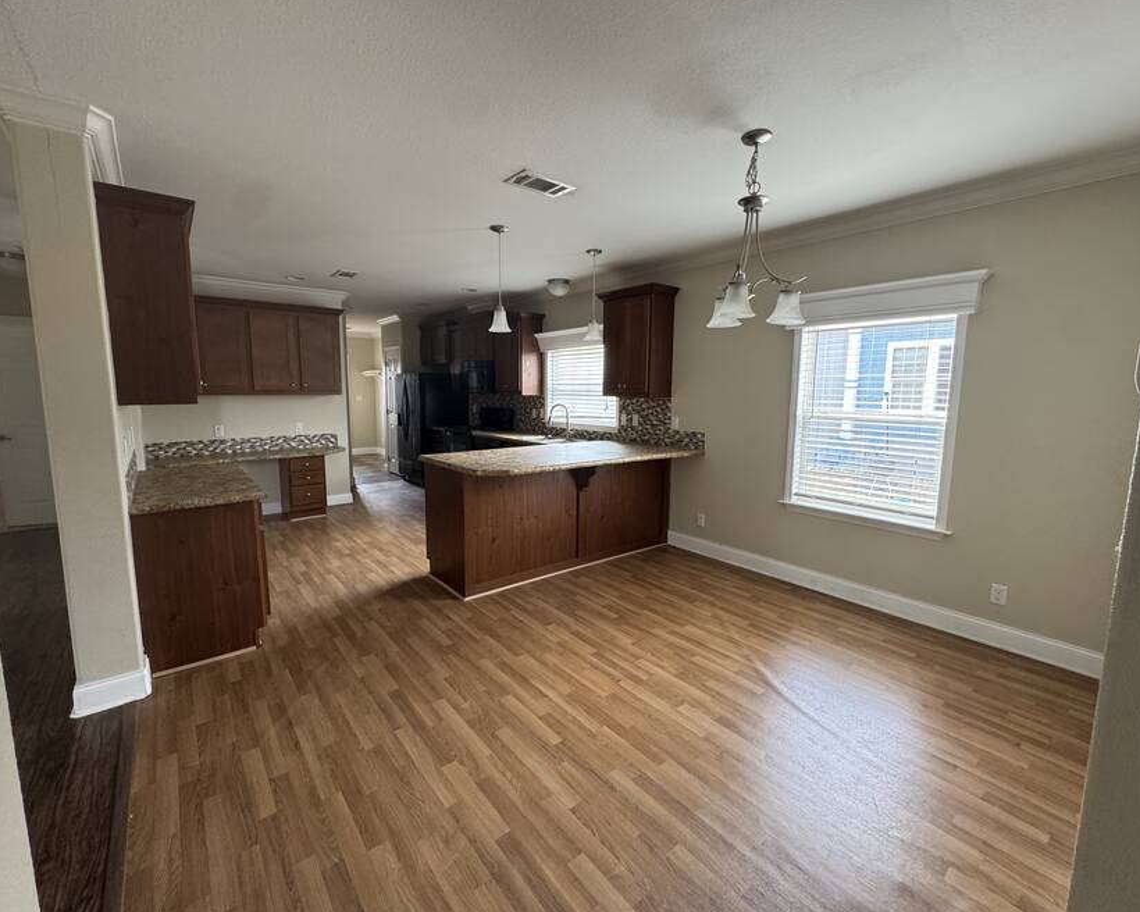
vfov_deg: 84.0
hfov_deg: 96.8
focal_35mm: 15
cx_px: 557
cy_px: 451
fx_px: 506
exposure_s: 1/99
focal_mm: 2.22
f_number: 2.2
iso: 250
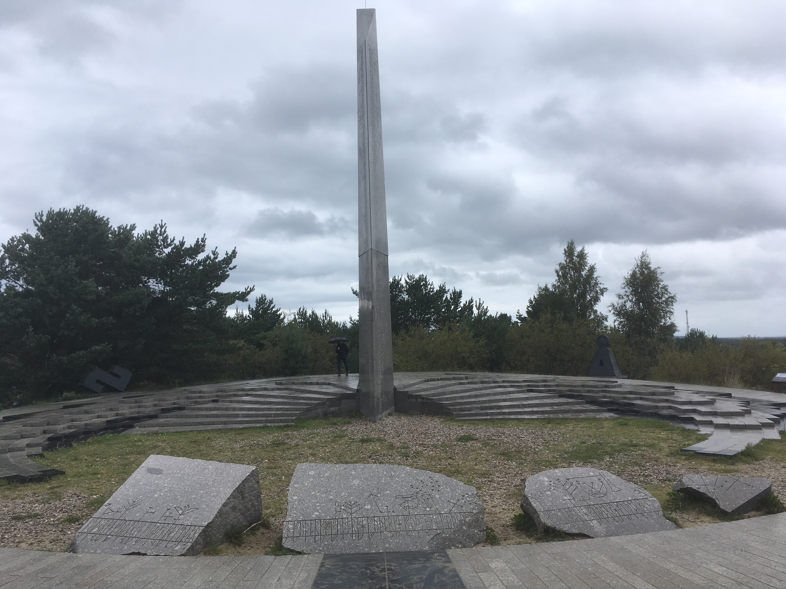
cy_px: 294
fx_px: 658
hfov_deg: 61.7
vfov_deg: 48.2
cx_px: 393
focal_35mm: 29
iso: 25
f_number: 2.2
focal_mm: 4.15
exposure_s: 1/646
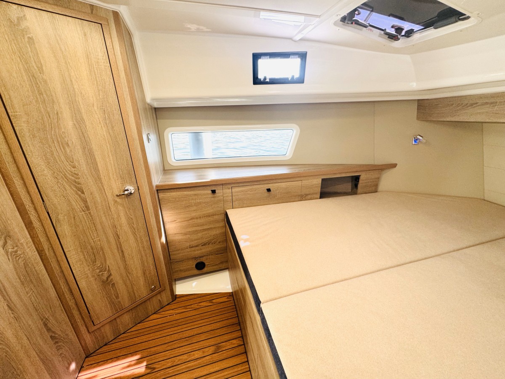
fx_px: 204
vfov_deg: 85.7
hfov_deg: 102.1
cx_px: 252
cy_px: 190
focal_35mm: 14
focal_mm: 2.22
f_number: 2.2
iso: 125
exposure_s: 1/99
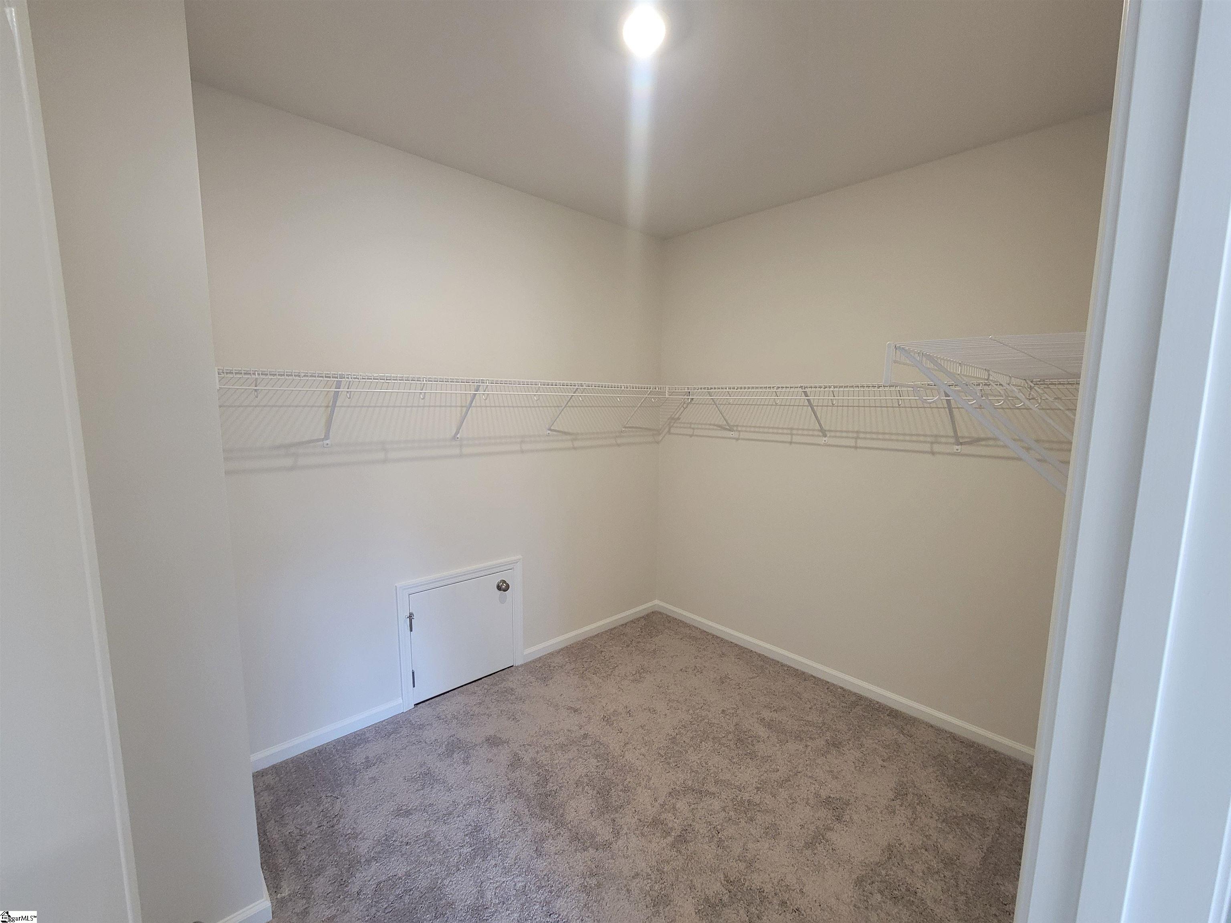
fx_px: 462
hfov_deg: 106.2
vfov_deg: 89.9
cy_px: 462
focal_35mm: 13
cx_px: 616
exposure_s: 1/60
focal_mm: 2.2
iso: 400
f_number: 2.2
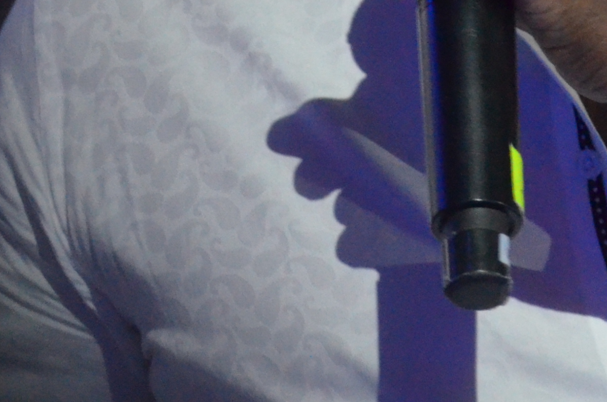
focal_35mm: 1285
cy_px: -13
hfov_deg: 1.6
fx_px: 21621
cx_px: 491
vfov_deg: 1.1
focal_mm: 210
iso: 3200
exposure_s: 1/200
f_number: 5.3
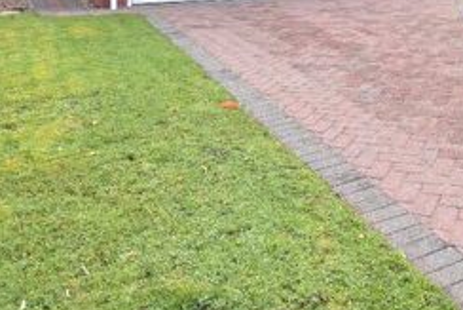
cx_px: 417
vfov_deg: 27.0
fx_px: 553
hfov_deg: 41.7
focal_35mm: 43
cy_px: -77
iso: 100
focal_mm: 10
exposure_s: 1/160
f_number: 3.5
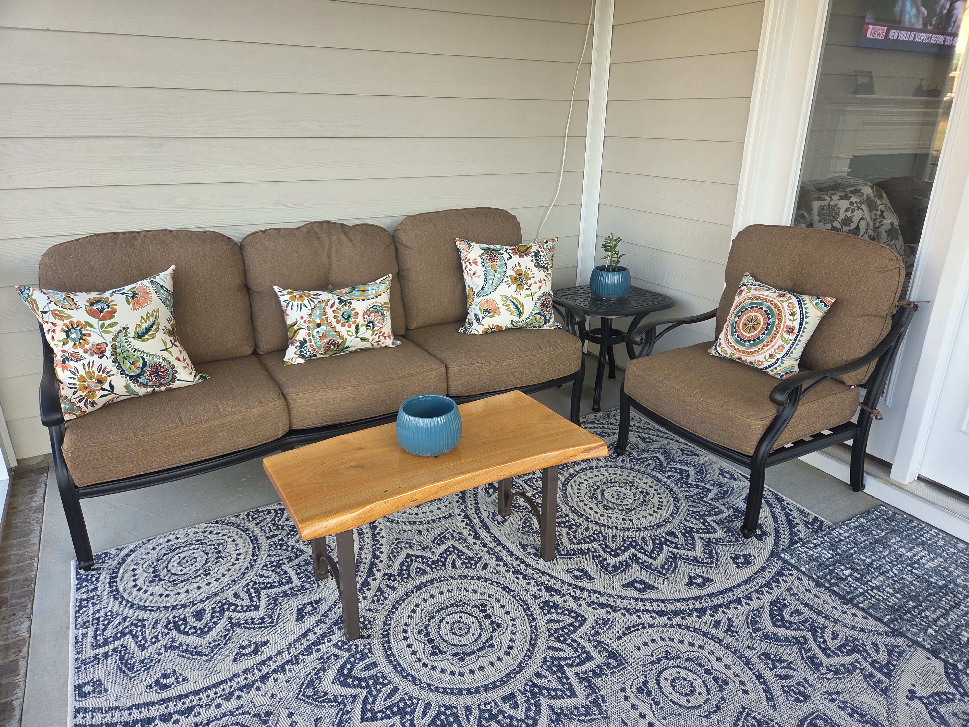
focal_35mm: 23
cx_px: 484
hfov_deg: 73.9
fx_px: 644
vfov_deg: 58.9
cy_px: 364
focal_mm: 5.4
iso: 100
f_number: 1.8
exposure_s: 1/180
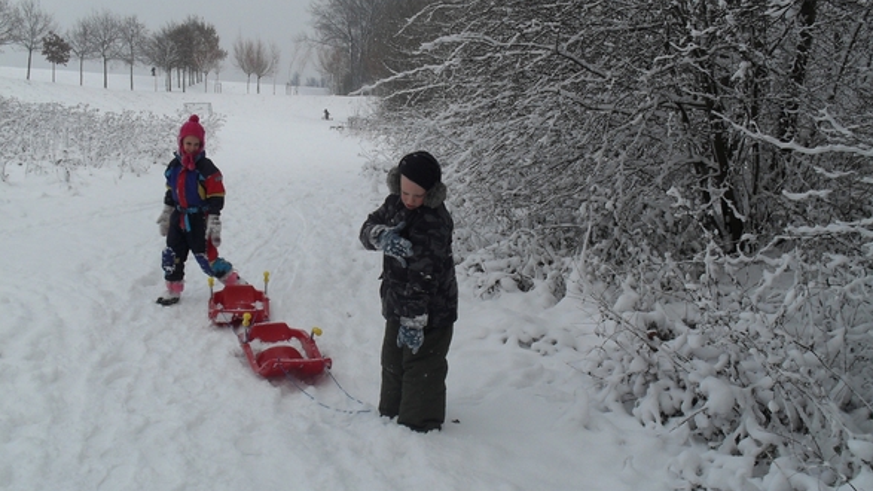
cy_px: 274
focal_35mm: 39
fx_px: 903
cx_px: 440
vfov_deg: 30.4
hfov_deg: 51.6
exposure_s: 1/125
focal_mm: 6.3
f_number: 8.4
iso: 100
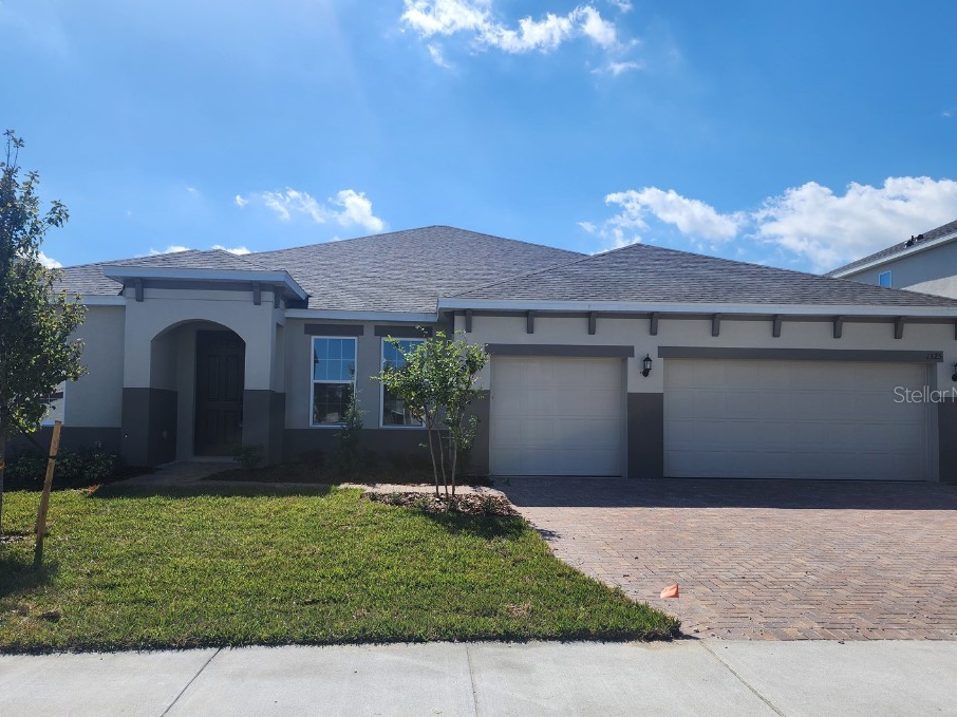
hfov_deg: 67.3
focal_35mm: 26
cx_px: 452
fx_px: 719
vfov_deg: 53.0
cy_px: 394
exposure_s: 1/1704
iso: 12
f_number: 1.8
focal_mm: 6.4
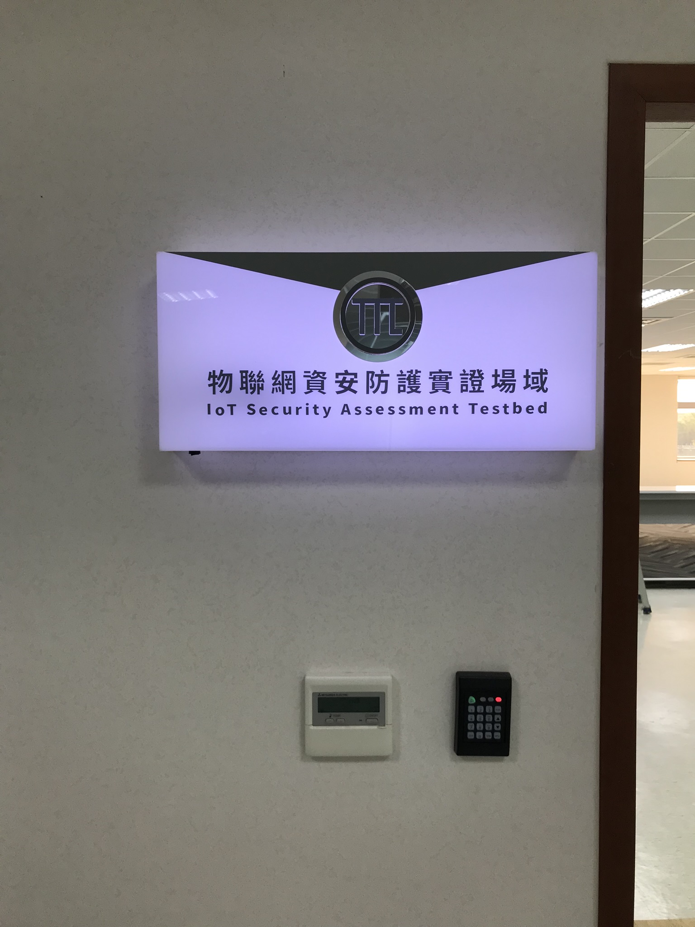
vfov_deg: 63.4
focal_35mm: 28
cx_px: 348
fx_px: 750
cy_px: 464
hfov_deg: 49.7
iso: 40
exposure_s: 1/120
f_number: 1.8
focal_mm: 3.99
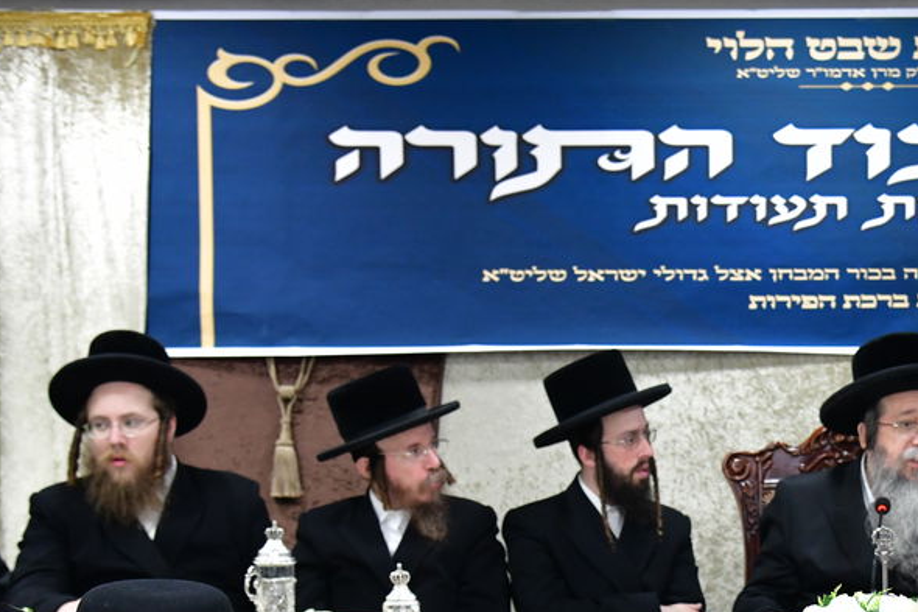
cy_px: 621
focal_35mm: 83
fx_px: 2116
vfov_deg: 16.1
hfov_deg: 23.8
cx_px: 817
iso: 2500
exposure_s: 1/100
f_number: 5.6
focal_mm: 35
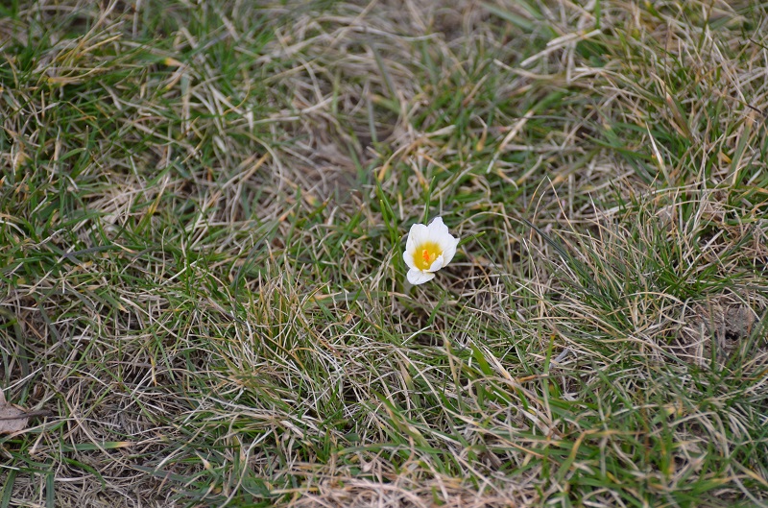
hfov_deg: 11.0
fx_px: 3990
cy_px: 254
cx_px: 384
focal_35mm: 188
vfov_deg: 7.3
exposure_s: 1/1600
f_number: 4.8
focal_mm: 125
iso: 640
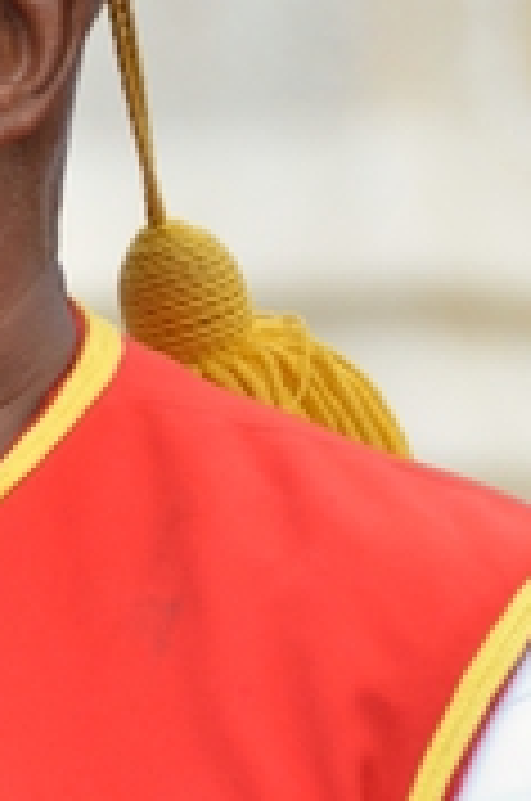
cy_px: 774
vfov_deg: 1.8
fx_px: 26208
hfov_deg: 1.2
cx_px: -367
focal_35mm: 1180
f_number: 5.6
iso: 280
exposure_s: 1/320
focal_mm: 200
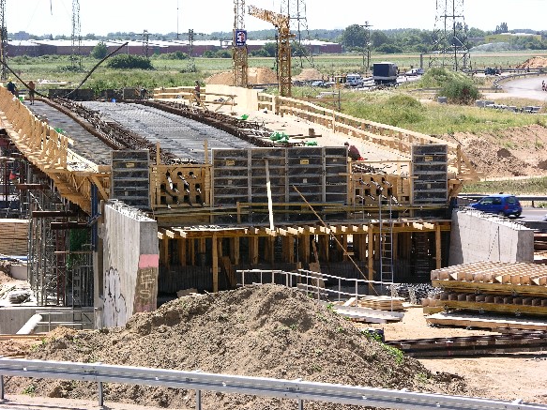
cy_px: 205
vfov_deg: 9.8
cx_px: 273
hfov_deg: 13.1
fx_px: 2386
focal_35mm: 151
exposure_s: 1/134
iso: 50
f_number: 6.2
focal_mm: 37.7
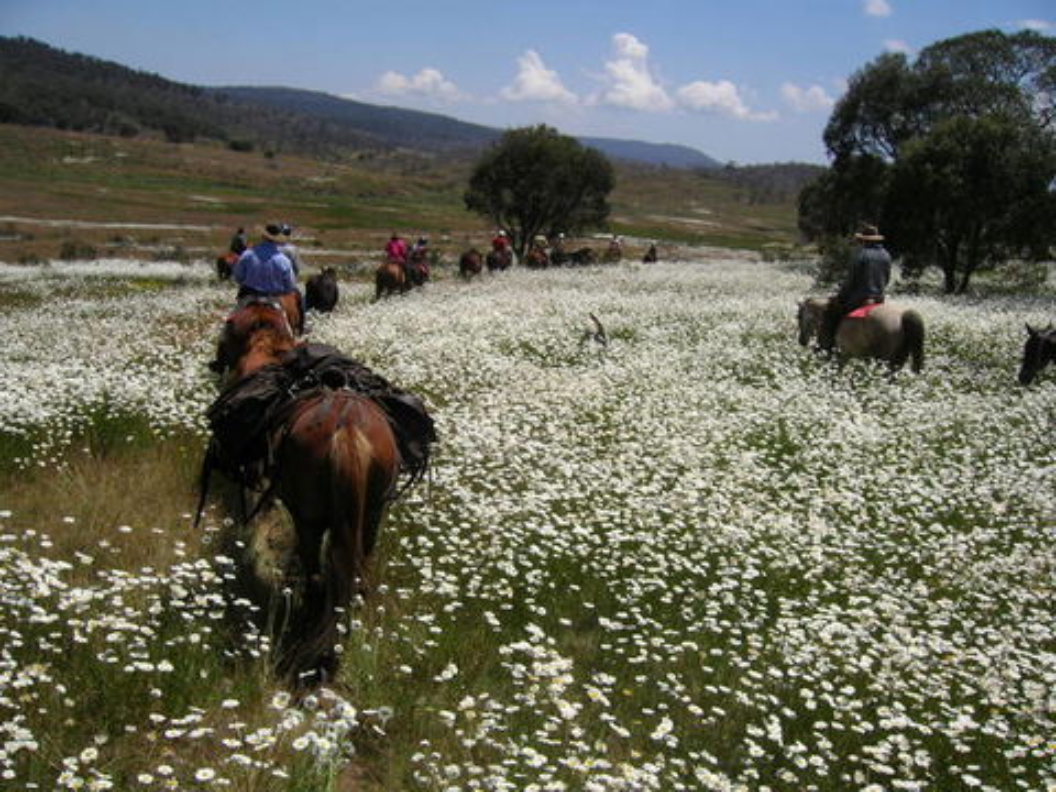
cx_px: 528
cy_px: 396
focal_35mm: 36
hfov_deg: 51.4
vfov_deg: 39.7
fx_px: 1098
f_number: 4.5
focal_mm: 60
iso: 64
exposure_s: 1/1000
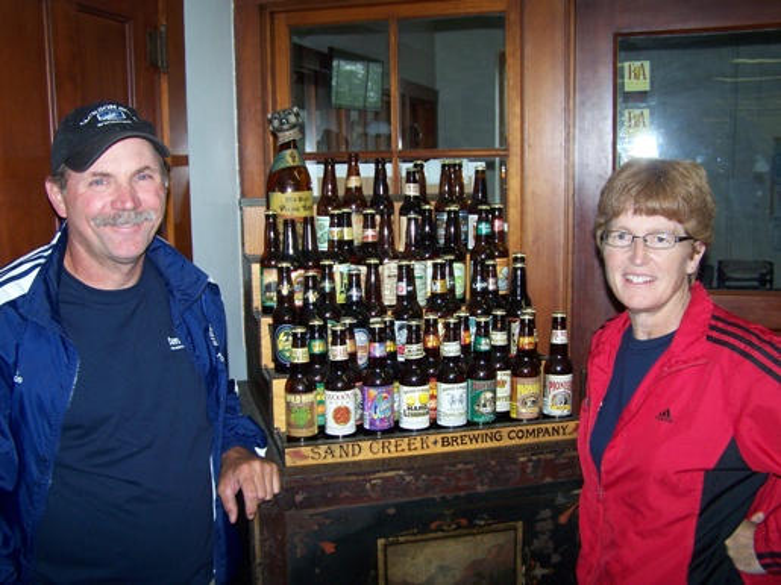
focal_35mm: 38
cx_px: 390
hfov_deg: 49.0
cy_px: 292
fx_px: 857
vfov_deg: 37.7
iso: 140
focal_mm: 6.3
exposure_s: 1/60
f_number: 2.8
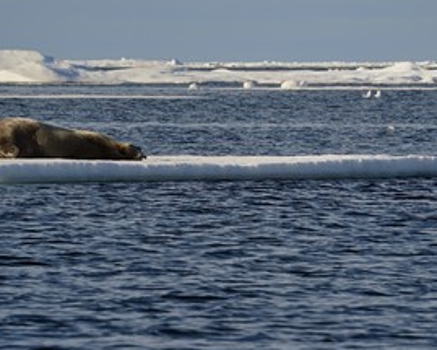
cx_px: 214
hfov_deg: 6.6
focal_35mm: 293
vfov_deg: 5.3
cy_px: 127
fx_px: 3788
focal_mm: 200
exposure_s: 1/640
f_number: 8
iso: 200
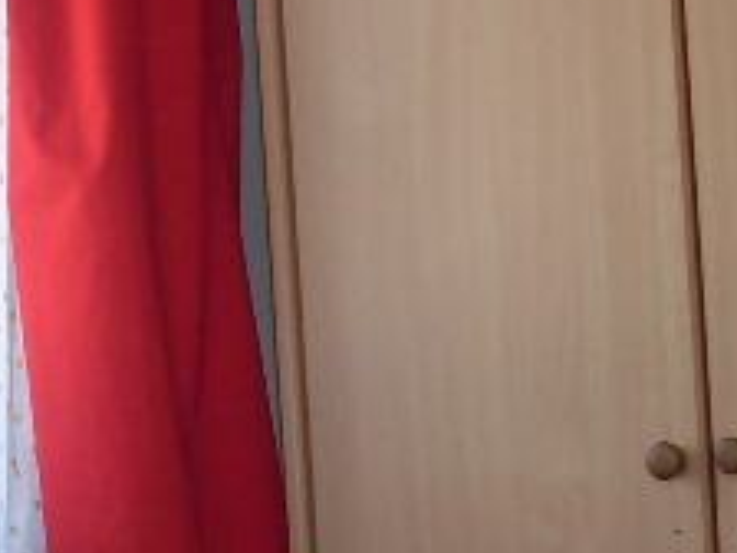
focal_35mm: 174
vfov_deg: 8.5
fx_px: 3705
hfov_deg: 11.3
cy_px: 527
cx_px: 168
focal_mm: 6.3
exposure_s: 1/45
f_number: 2.8
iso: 100
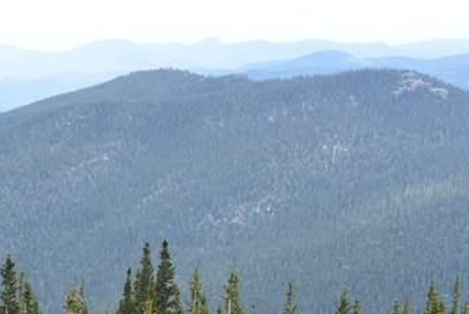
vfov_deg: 8.9
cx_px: -303
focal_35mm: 150
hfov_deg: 12.7
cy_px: 527
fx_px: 1956
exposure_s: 1/160
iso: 100
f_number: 6.3
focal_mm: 40
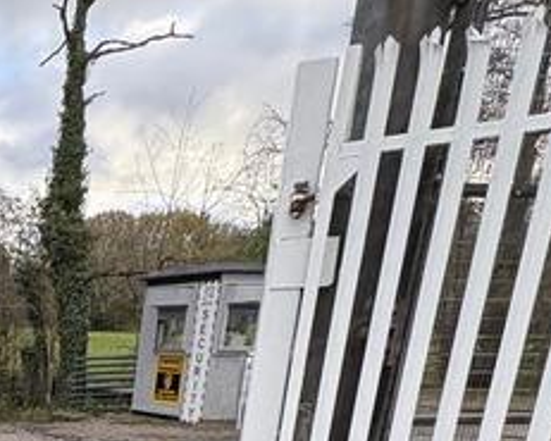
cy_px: 639
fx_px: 865
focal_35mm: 53
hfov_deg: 28.5
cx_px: -177
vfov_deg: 23.6
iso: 40
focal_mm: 2.22
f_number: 2.2
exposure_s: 1/178
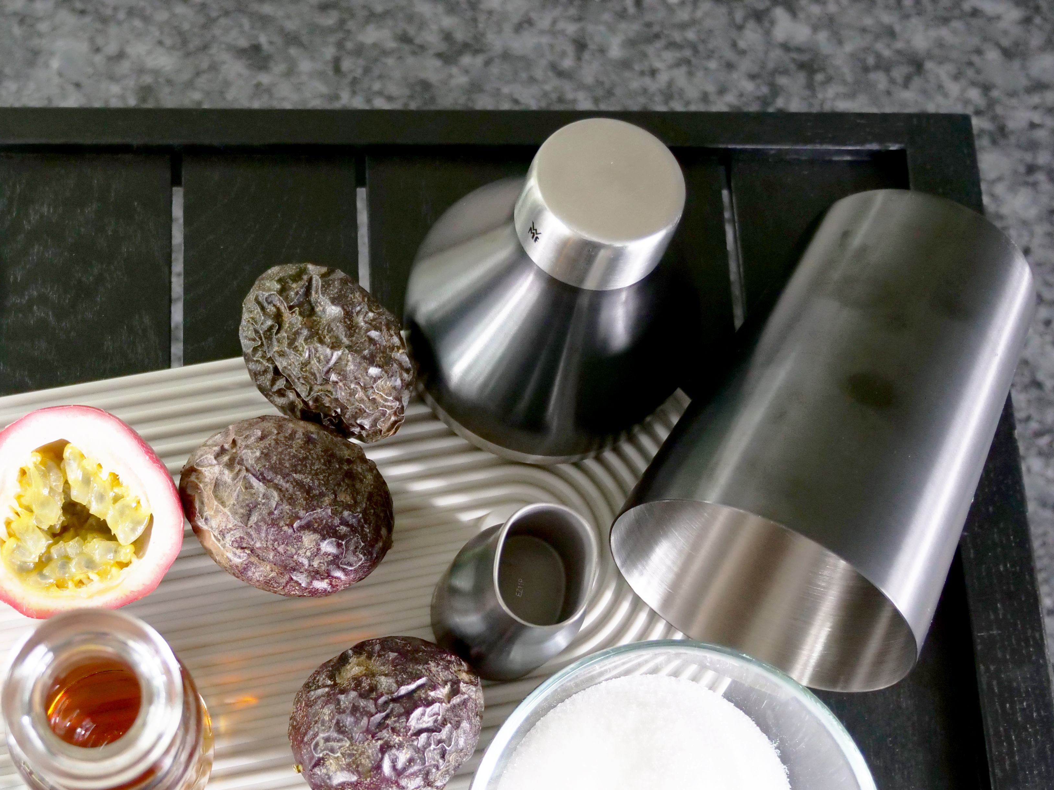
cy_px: 466
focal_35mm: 50
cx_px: 270
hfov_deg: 37.3
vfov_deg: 29.1
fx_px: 1523
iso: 1250
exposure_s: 1/60
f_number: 2.8
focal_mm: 16
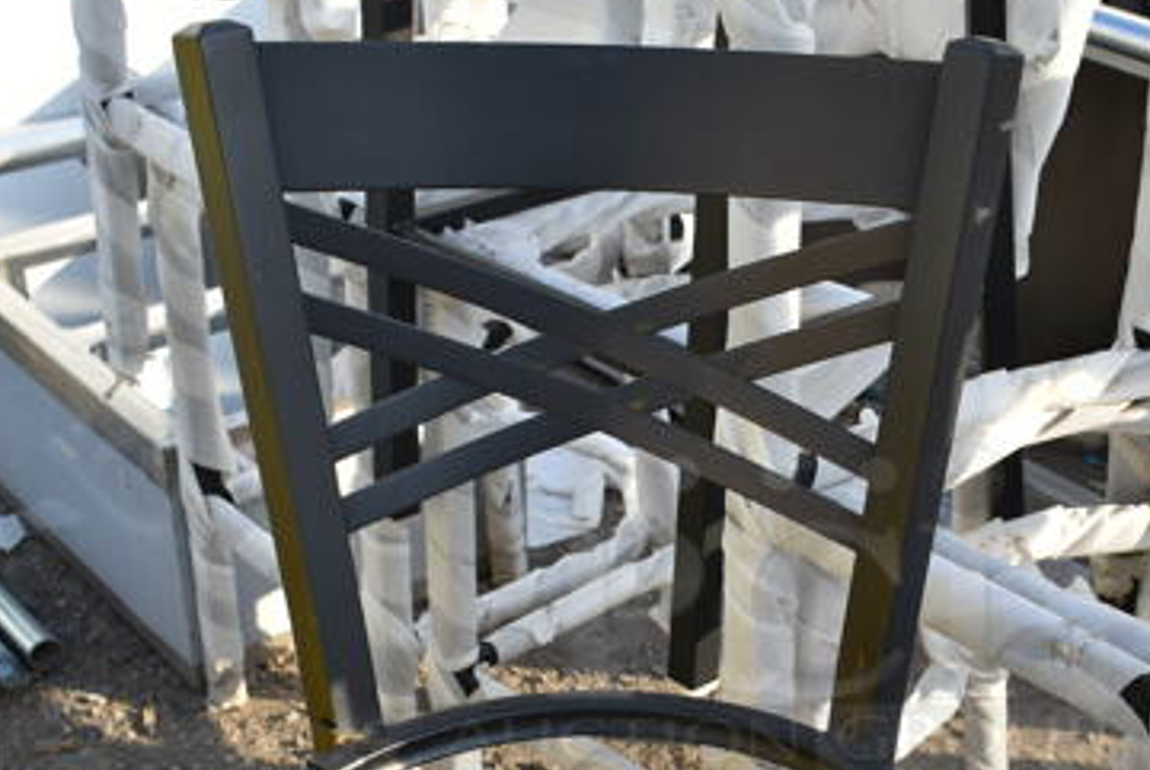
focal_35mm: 61
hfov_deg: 32.5
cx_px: 779
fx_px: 1951
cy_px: 604
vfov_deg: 22.1
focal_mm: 24
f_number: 5.6
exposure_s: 1/125
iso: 100
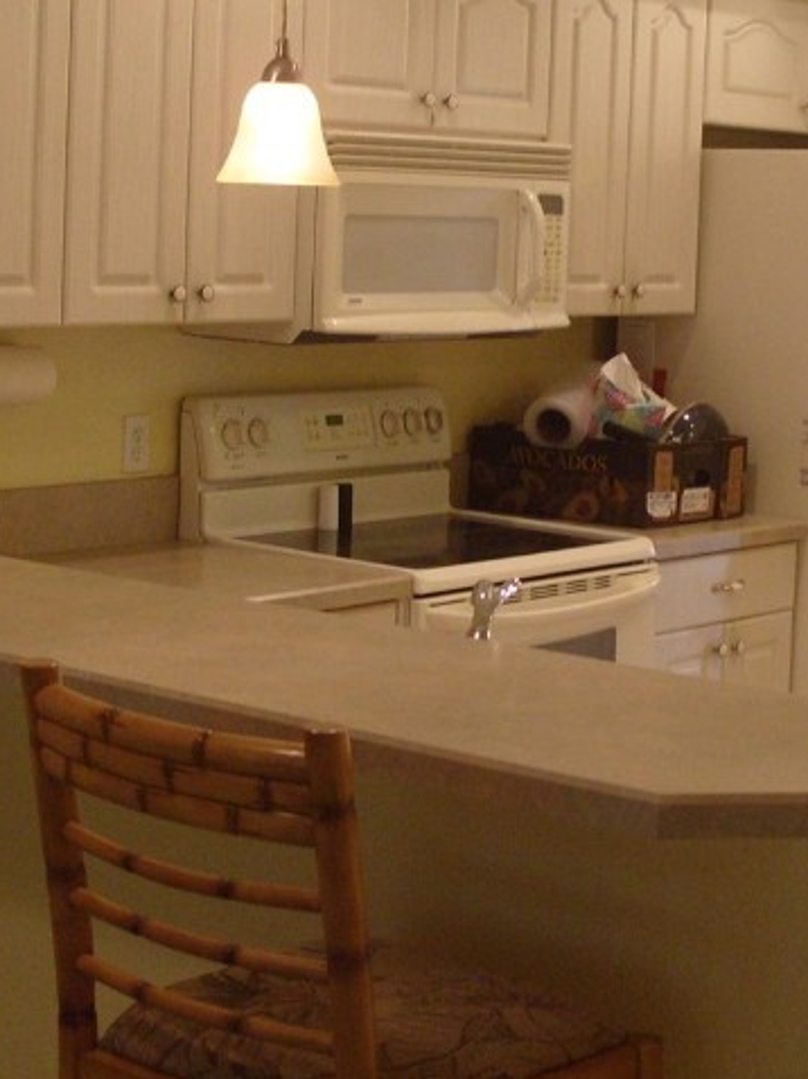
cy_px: 397
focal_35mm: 75
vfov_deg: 25.9
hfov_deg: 19.6
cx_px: 481
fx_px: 2336
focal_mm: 7.8
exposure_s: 1/45
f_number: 2.8
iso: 200
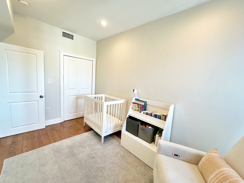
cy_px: 92
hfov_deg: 102.1
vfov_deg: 85.7
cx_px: 122
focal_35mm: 14
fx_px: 99
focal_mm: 2.22
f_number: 2.2
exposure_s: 1/120
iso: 160
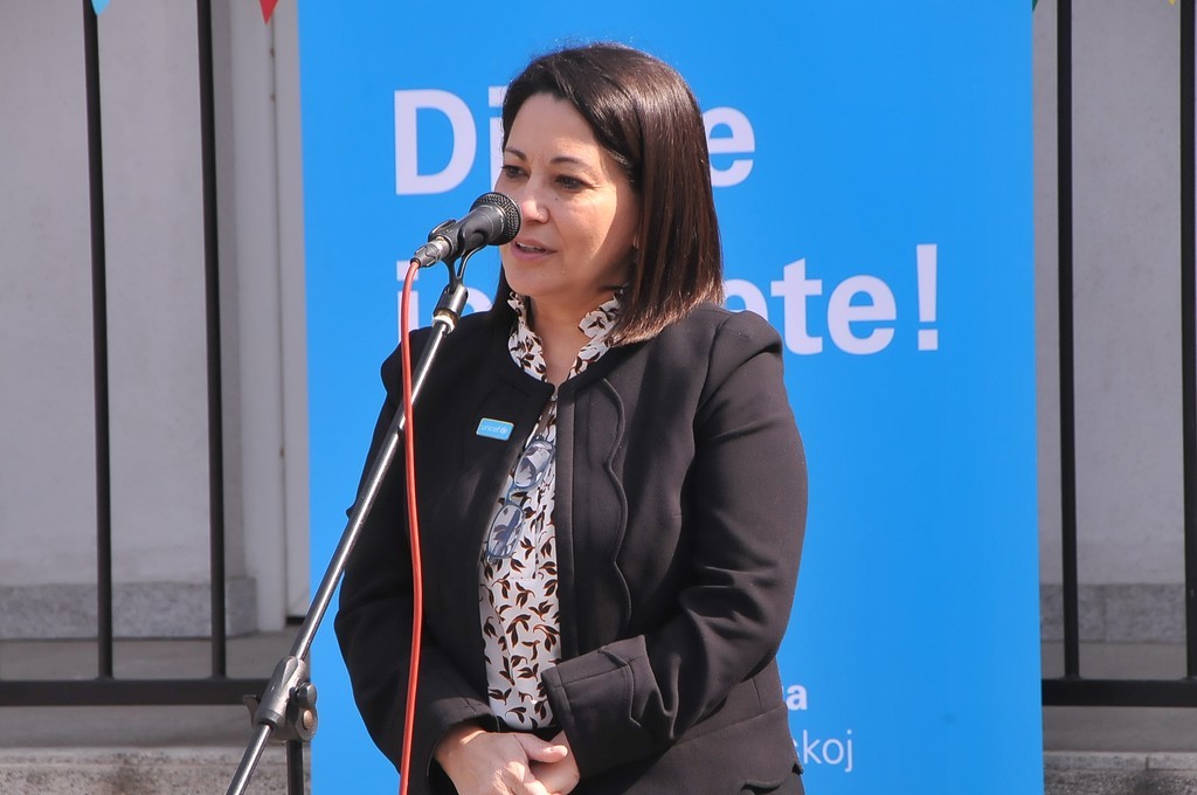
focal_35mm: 300
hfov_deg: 6.9
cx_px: 598
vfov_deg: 4.6
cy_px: 398
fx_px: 9962
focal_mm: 200
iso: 800
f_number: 10
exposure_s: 1/400
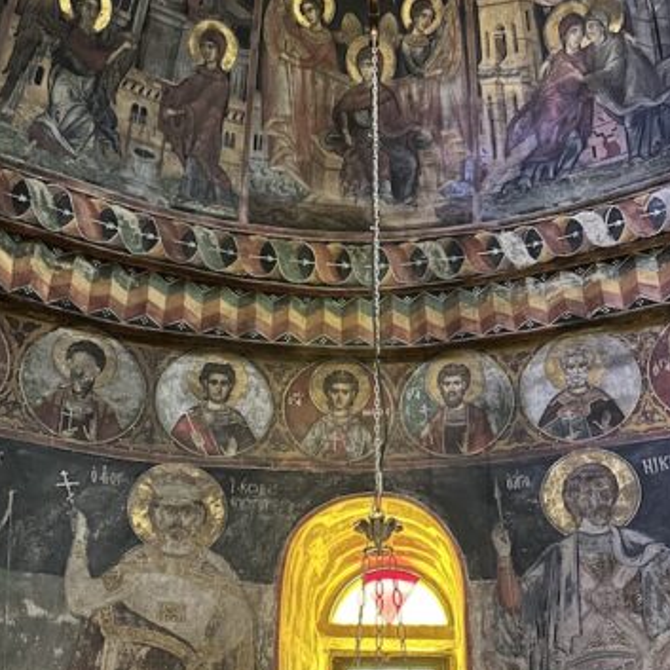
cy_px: 505
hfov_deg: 40.9
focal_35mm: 41
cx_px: 369
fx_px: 898
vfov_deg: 39.8
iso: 640
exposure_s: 1/11
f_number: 1.5
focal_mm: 5.7
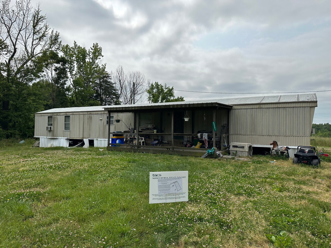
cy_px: 124
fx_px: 230
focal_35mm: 24
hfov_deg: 71.6
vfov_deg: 56.8
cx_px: 166
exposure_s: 1/9709
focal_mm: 6.86
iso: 80
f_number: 1.78
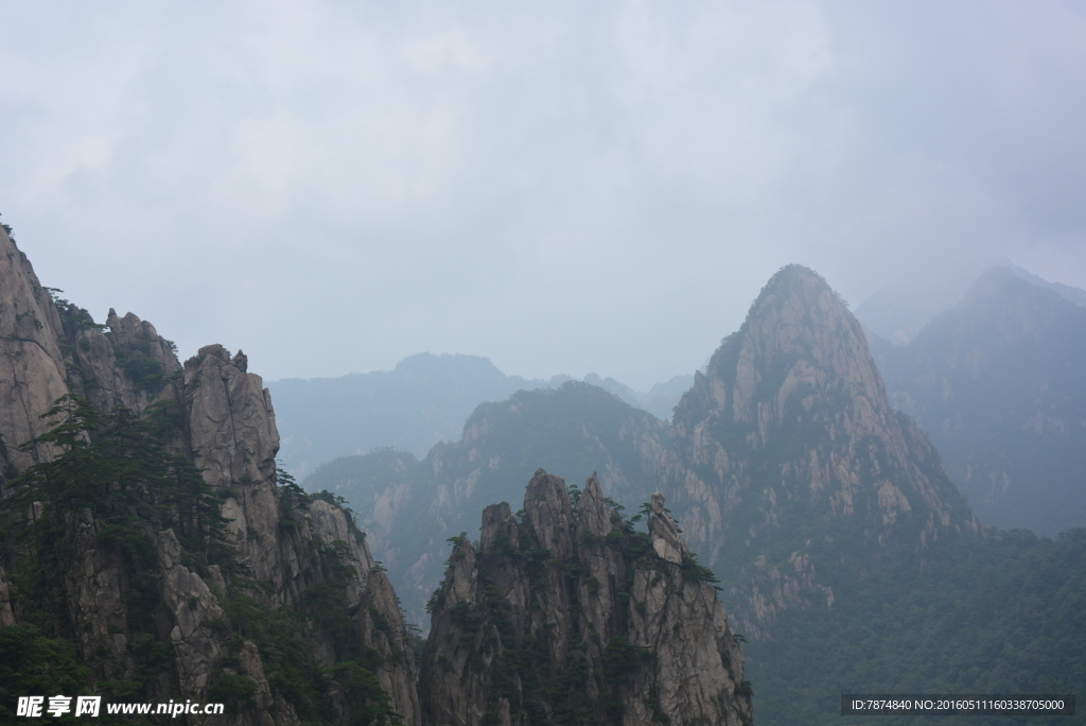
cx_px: 543
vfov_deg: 26.5
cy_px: 363
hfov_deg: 38.9
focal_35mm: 51
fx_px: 1539
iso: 125
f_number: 8
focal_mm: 34
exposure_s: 1/250
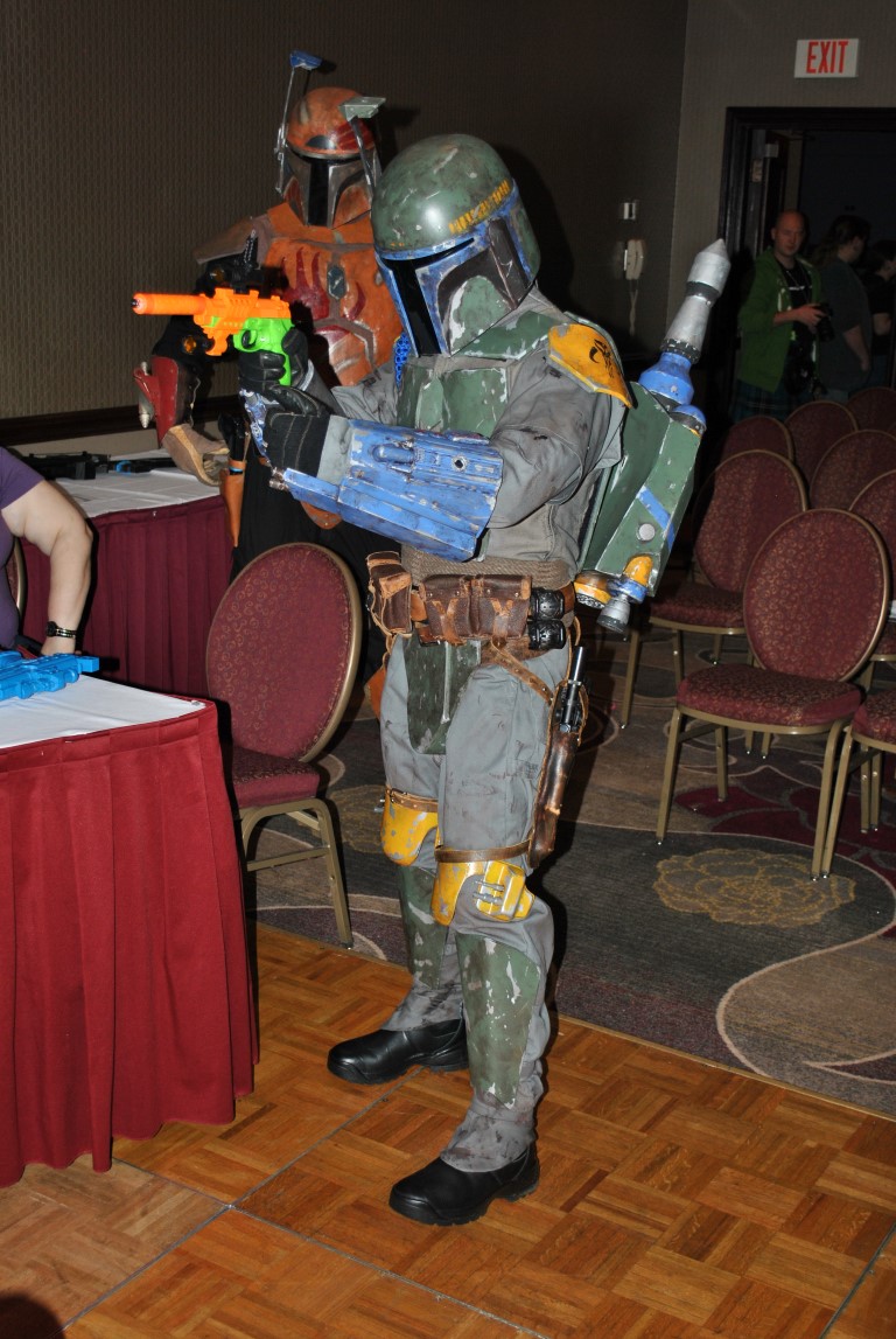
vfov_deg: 43.6
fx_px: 1675
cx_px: 448
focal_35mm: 45
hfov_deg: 30.0
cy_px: 670
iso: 200
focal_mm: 30
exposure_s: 1/60
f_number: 4.5
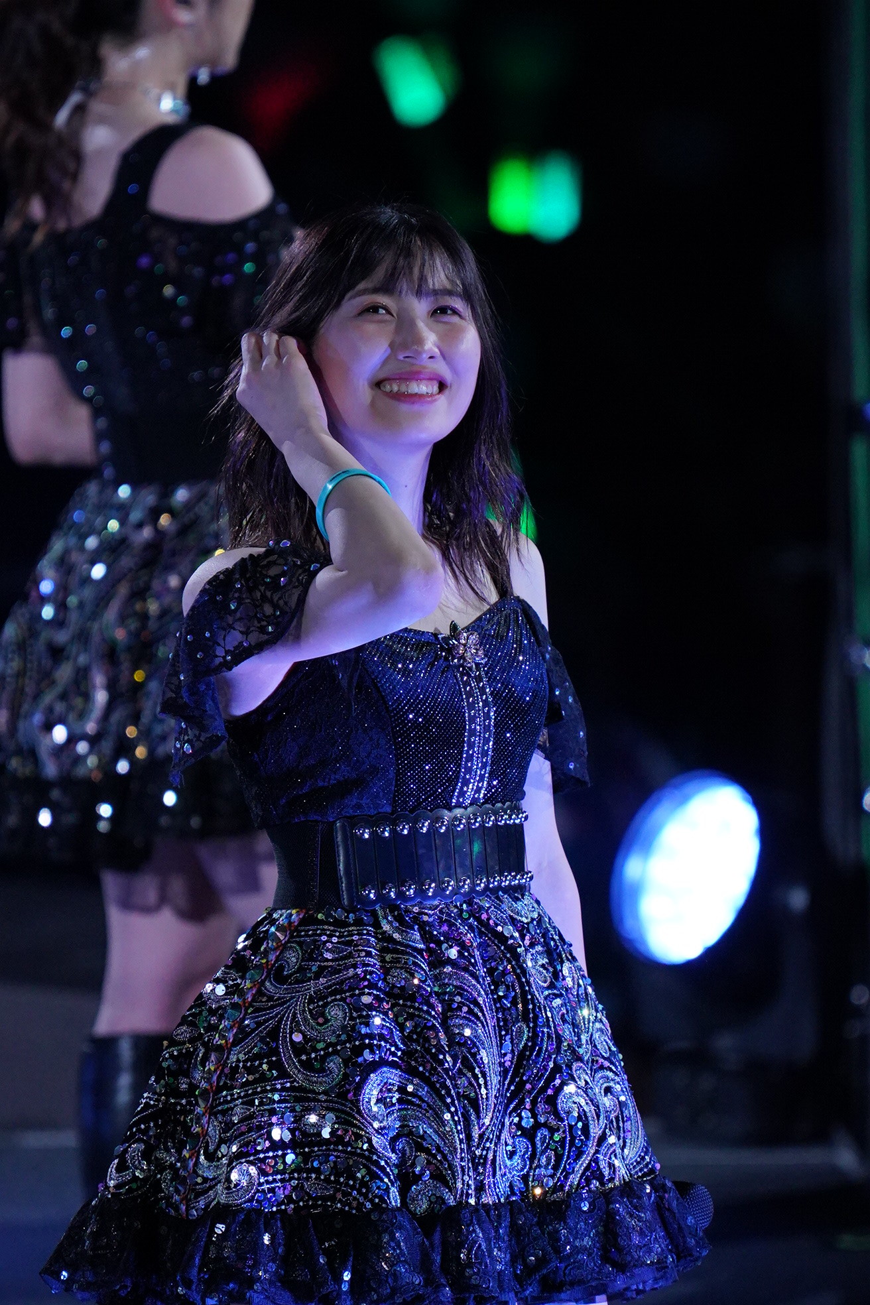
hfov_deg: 1.7
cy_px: 652
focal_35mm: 786
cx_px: 435
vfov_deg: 2.6
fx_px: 28490
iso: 3200
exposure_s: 1/500
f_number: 6.3
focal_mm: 524
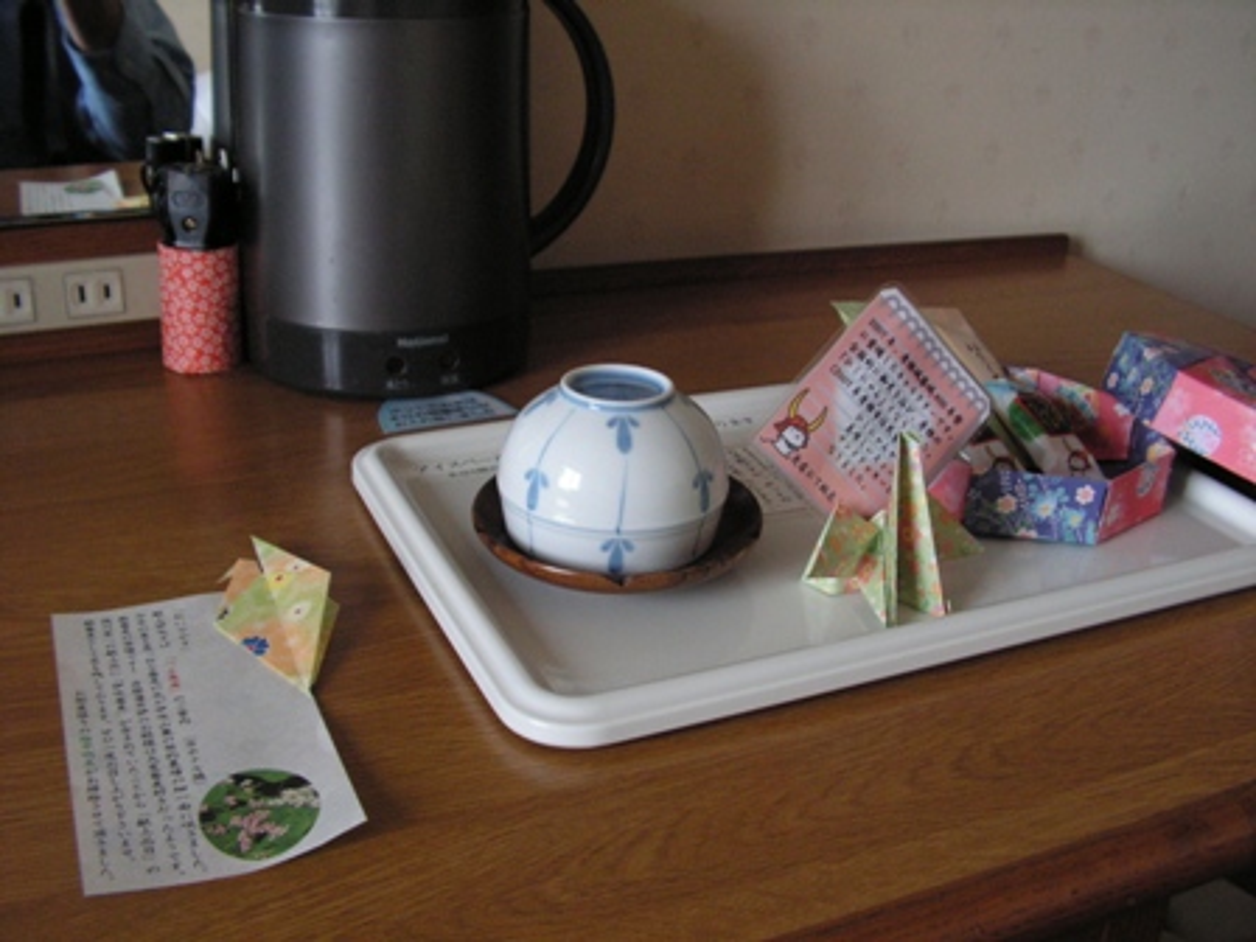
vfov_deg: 39.7
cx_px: 628
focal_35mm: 36
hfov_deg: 51.4
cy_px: 471
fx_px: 1306
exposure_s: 1/6
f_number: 3.2
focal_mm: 6
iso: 160
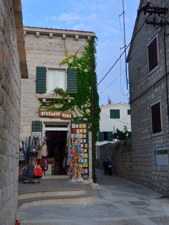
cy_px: 126
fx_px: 260
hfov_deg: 36.0
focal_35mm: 40
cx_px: 84
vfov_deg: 46.7
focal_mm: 24
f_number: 5.6
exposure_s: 1/250
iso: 400
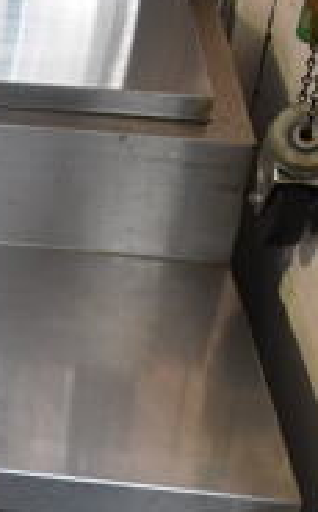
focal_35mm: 91
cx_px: -343
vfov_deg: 22.3
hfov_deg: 12.4
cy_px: 459
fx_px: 1267
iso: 2500
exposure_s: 1/125
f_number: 3.5
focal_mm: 18
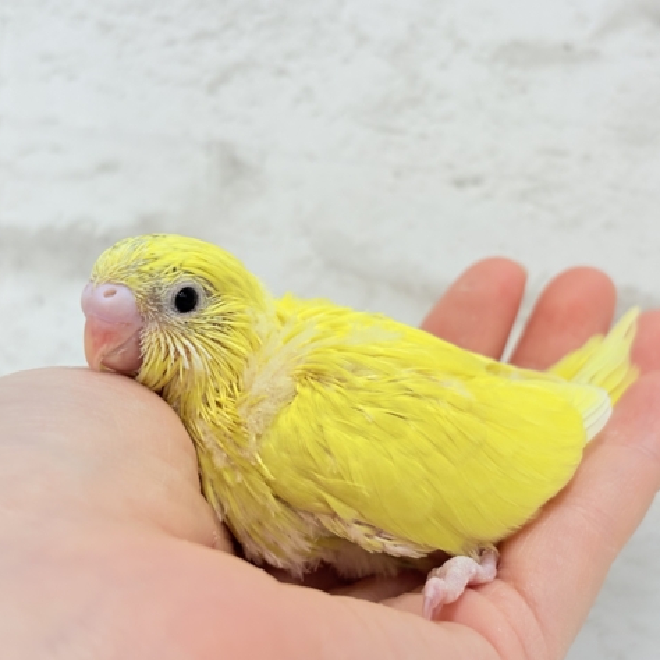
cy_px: 331
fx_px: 1337
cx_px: 349
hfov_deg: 27.7
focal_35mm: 62
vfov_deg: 27.7
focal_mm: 5.96
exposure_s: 1/100
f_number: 1.6
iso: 80
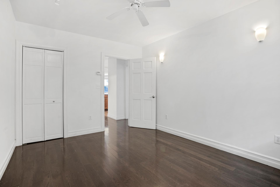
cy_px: 94
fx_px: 132
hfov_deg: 93.3
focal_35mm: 17
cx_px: 140
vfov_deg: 70.4
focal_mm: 17
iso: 100
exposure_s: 5
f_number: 8
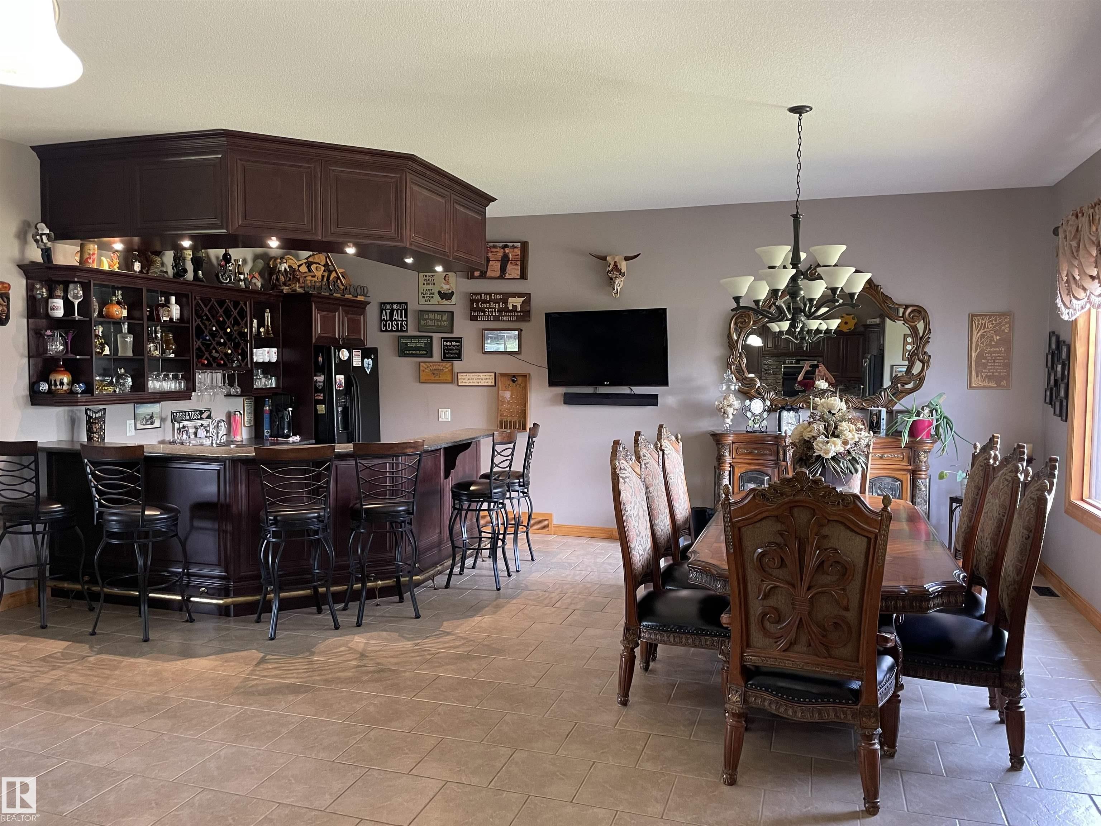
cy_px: 413
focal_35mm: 26
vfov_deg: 53.1
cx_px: 550
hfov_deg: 67.3
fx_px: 827
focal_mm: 4.2
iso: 250
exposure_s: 1/60
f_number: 1.6
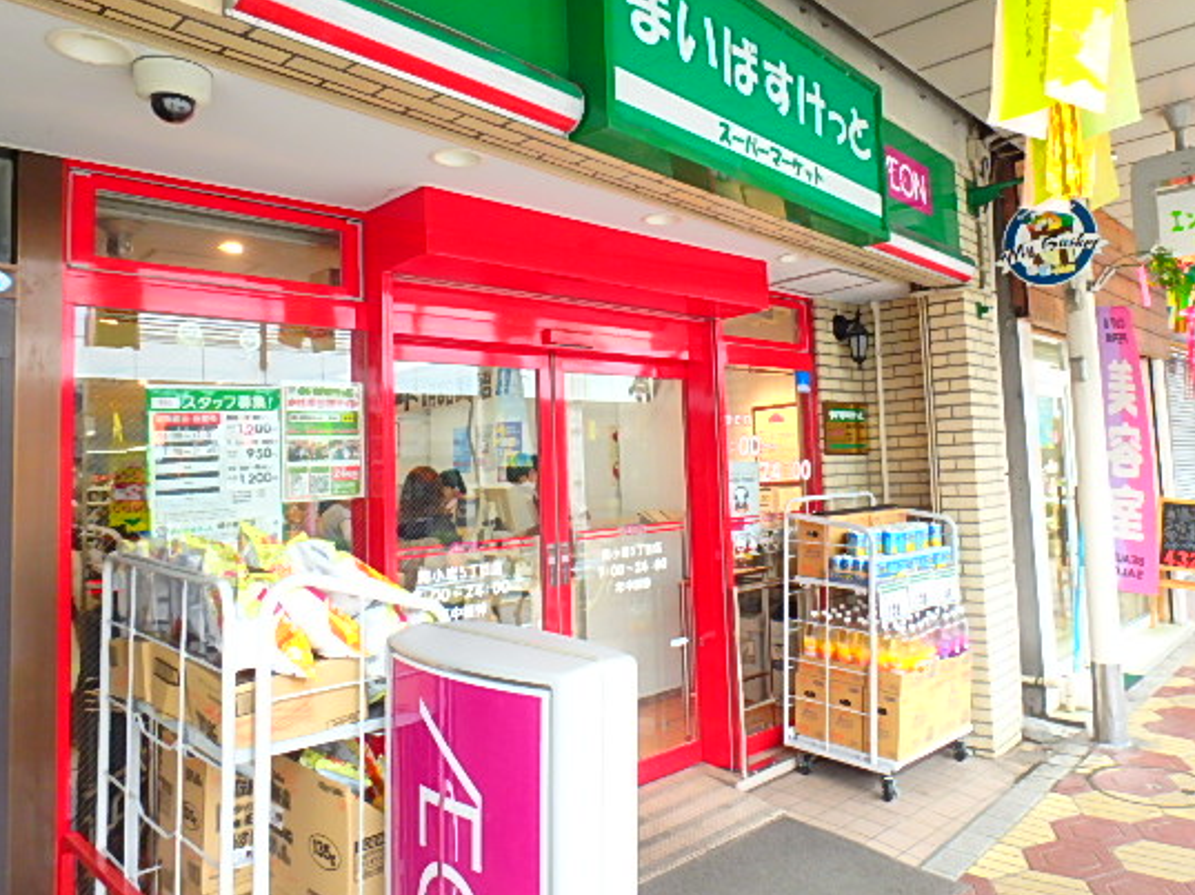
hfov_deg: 69.2
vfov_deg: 54.8
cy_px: 415
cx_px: 666
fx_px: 863
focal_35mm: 25
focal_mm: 3.7
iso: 200
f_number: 3.5
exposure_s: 1/60
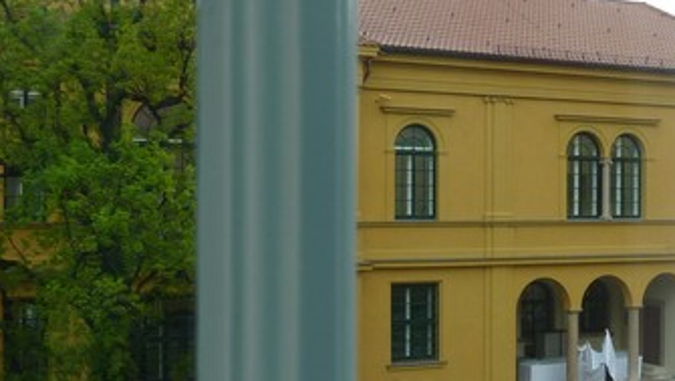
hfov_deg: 31.7
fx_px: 1164
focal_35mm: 65
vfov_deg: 18.6
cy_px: 214
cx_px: 520
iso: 80
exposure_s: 1/50
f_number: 3.3
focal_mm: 4.1
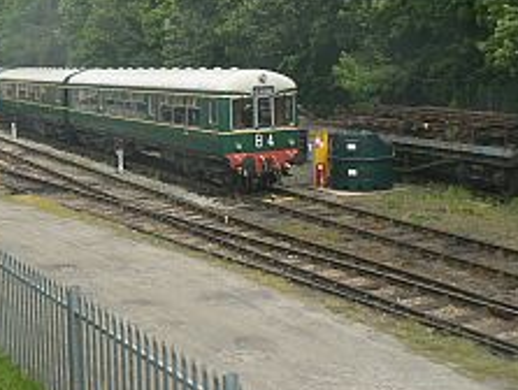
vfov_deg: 25.2
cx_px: 123
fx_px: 869
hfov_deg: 32.5
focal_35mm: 58
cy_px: 137
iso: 80
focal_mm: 6
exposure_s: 1/200
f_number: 5.6
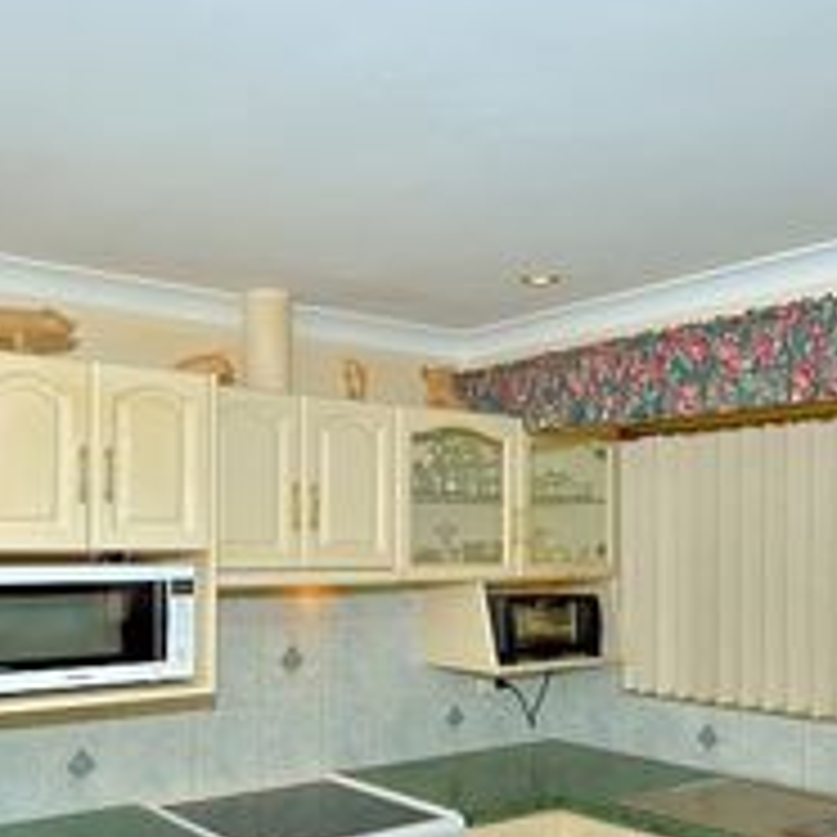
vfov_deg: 52.3
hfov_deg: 54.0
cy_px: 596
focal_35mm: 30
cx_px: 405
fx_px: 821
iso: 100
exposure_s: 1/125
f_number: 8
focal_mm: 14
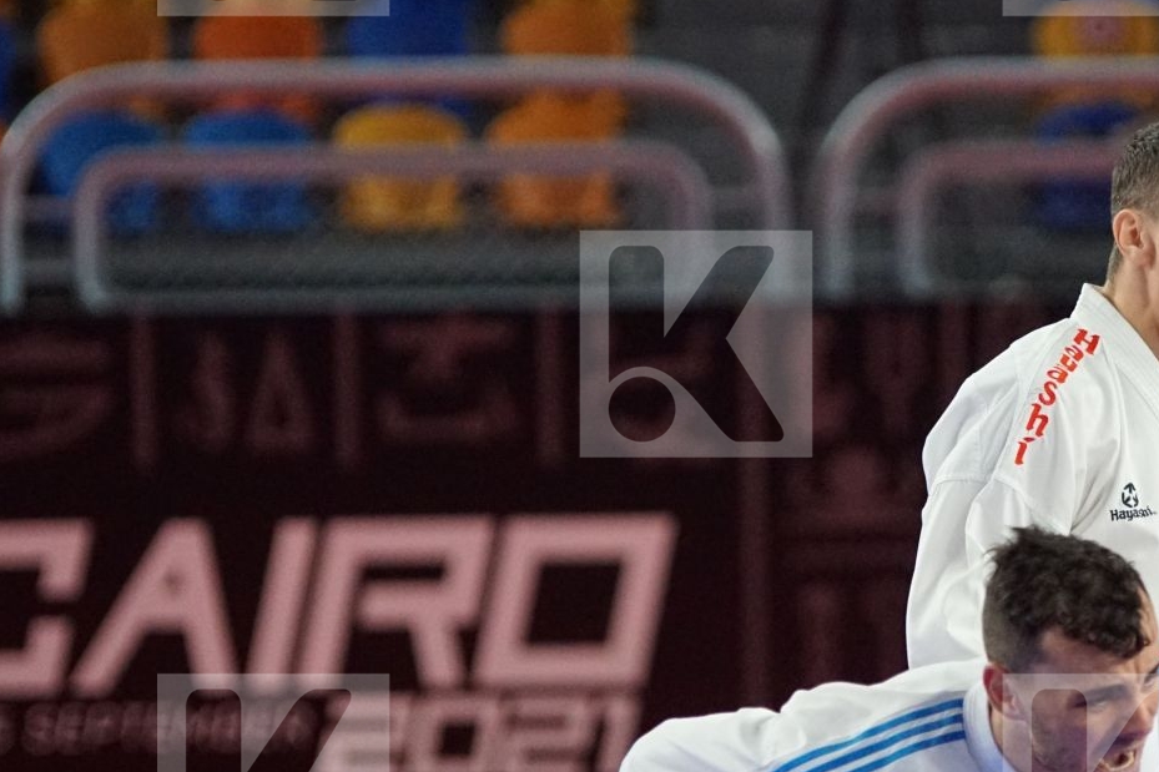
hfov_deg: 4.7
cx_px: 1119
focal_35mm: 436
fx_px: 14033
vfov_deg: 3.2
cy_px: 344
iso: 3200
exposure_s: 1/2000
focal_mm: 150
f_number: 2.8
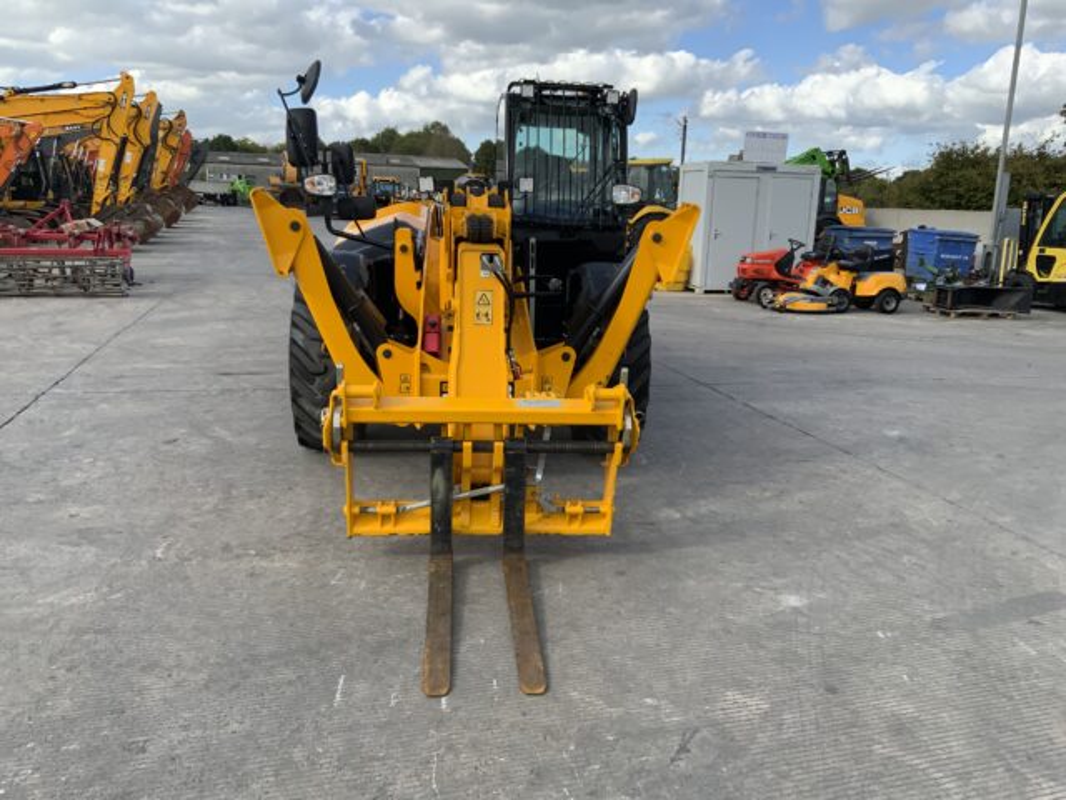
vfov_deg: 48.2
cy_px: 400
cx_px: 533
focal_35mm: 29
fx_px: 893
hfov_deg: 61.7
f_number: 1.8
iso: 16
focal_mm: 3
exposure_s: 1/929
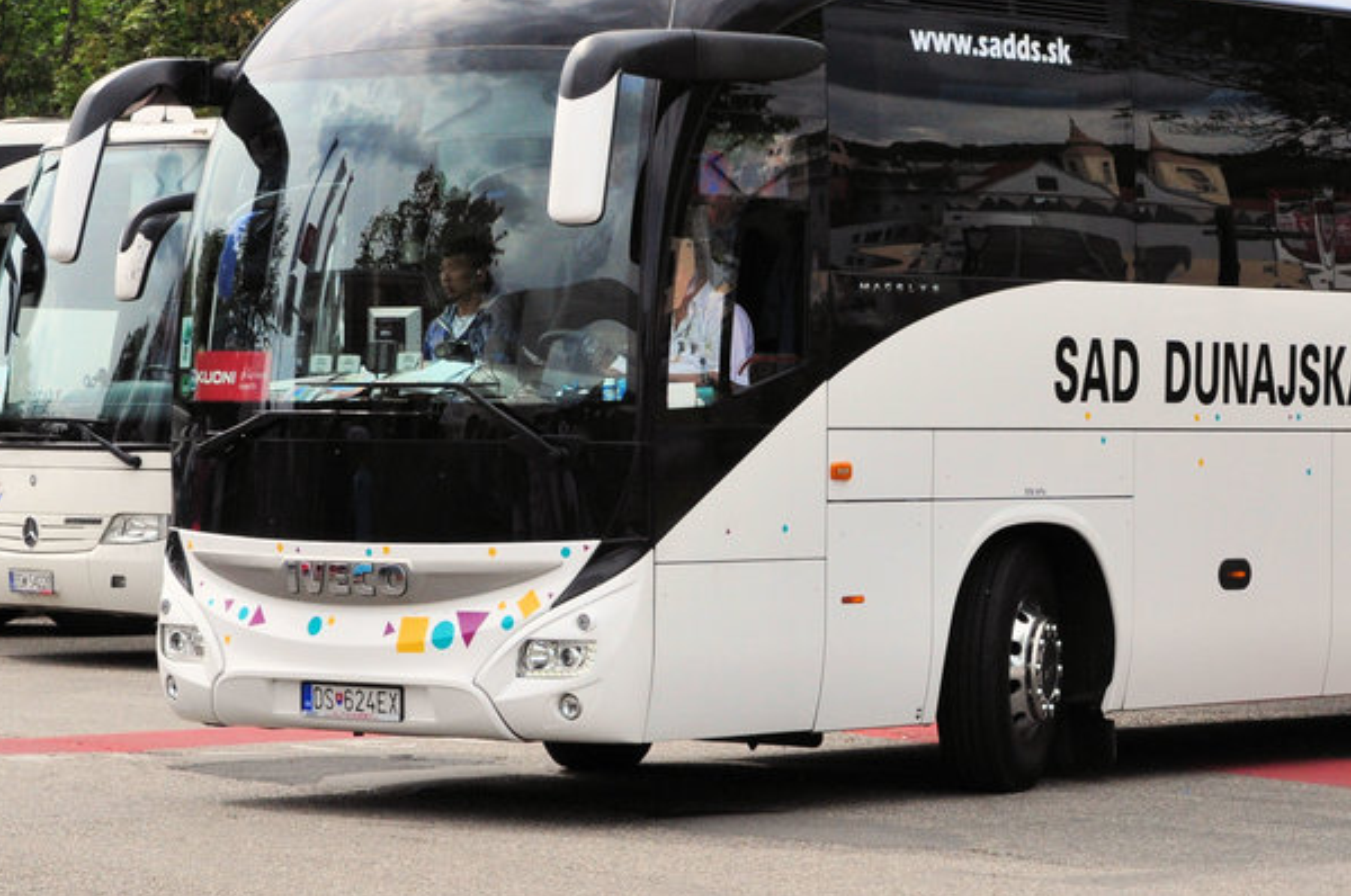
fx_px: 5058
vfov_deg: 10.1
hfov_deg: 15.1
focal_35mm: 135
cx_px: 1011
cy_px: 200
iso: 500
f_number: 11
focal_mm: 45
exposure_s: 1/500
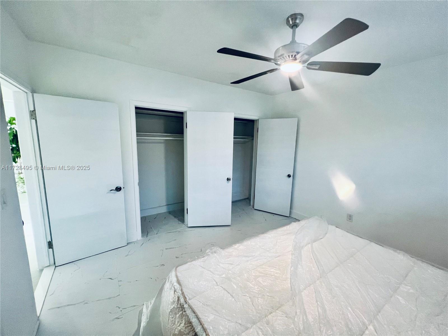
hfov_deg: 106.2
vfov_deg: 89.9
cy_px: 168
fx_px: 168
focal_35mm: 13
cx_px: 224
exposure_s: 1/120
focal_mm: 1.57
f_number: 1.8
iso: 200
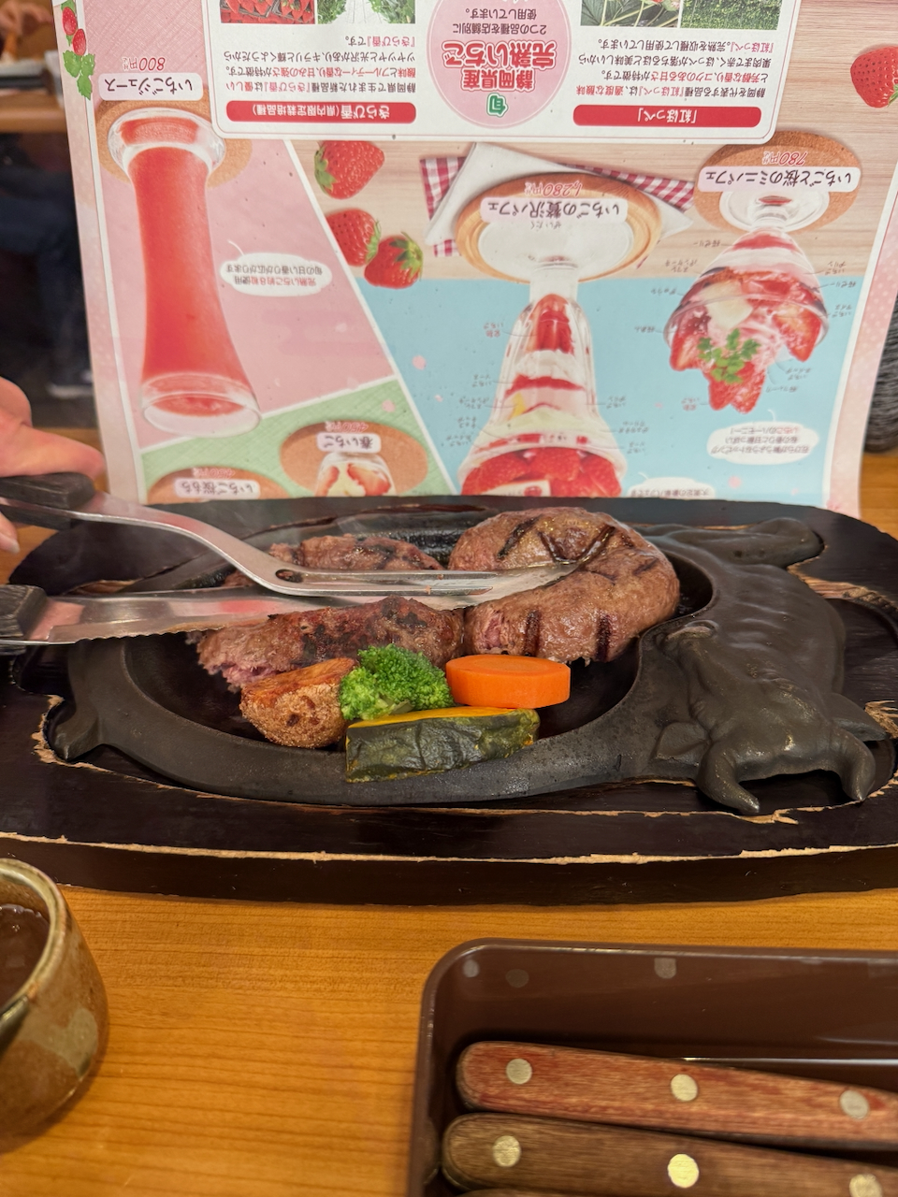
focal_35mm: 24
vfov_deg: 71.6
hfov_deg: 56.8
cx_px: 449
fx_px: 830
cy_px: 598
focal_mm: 6.76
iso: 200
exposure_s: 1/121
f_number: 1.78
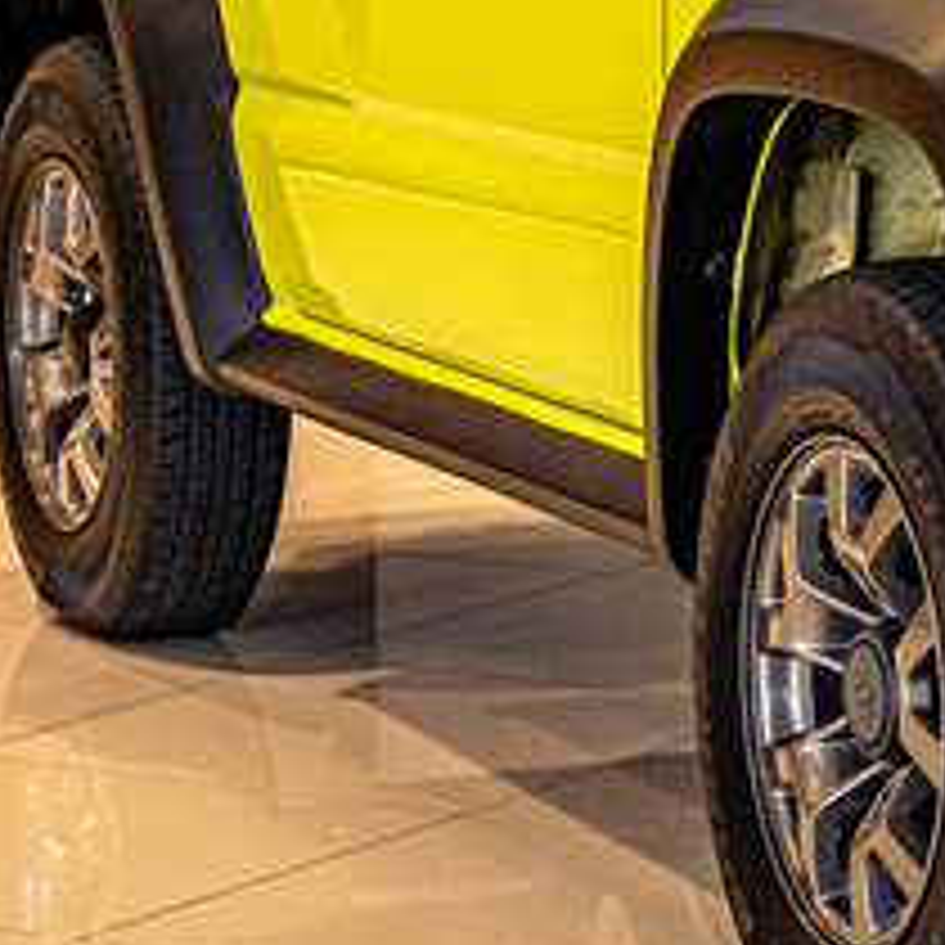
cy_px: -54
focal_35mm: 190
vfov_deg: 9.1
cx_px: 1357
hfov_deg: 9.0
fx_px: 5868
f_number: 5
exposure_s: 1/125
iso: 400
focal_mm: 46
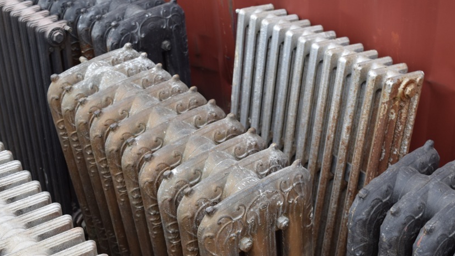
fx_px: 736
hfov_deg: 34.3
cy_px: 175
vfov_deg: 19.7
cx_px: 244
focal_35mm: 61
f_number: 6.3
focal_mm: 32
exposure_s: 1/160
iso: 400
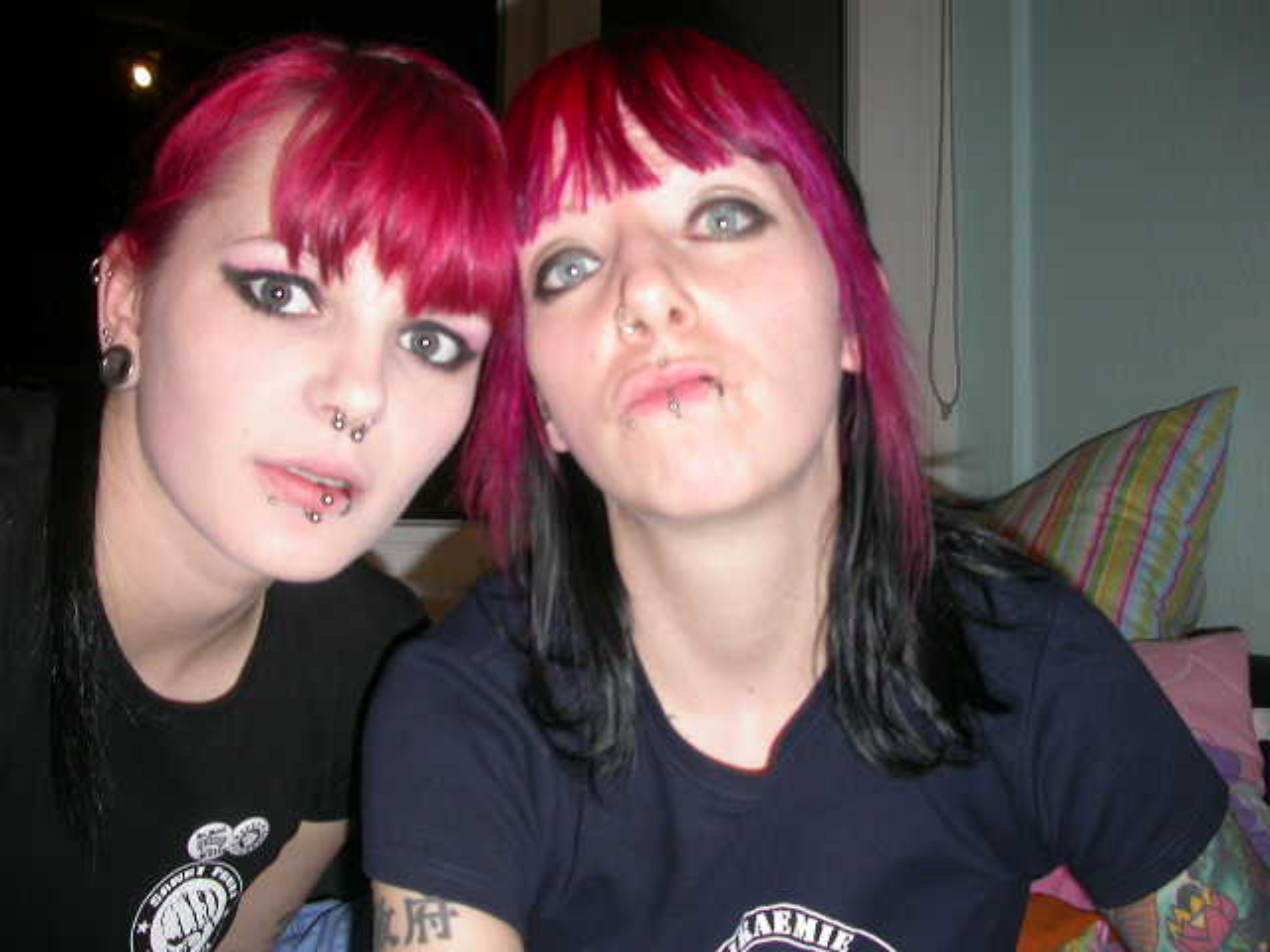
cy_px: 476
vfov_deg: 37.7
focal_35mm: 38
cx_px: 635
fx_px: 1394
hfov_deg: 49.0
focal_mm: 7.85
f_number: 2.6
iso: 100
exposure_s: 1/60
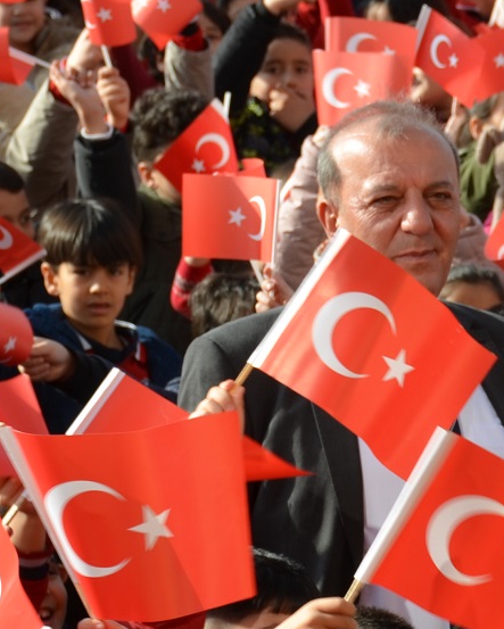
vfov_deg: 7.3
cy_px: 511
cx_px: 884
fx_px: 4918
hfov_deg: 5.8
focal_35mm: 264
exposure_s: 1/250
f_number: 8
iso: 100
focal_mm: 52
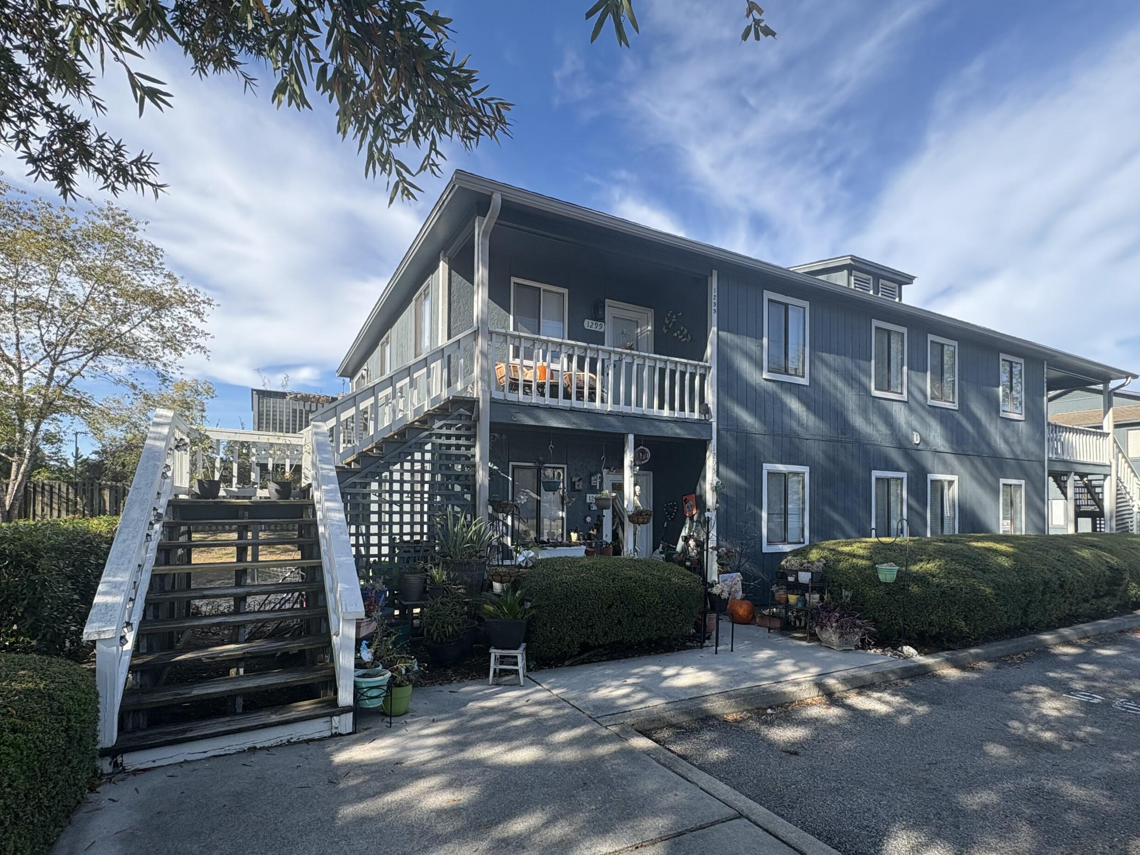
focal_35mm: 17
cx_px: 536
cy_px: 497
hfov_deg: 90.9
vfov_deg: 74.2
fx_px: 560
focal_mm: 2.22
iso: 64
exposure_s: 1/552
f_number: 2.2
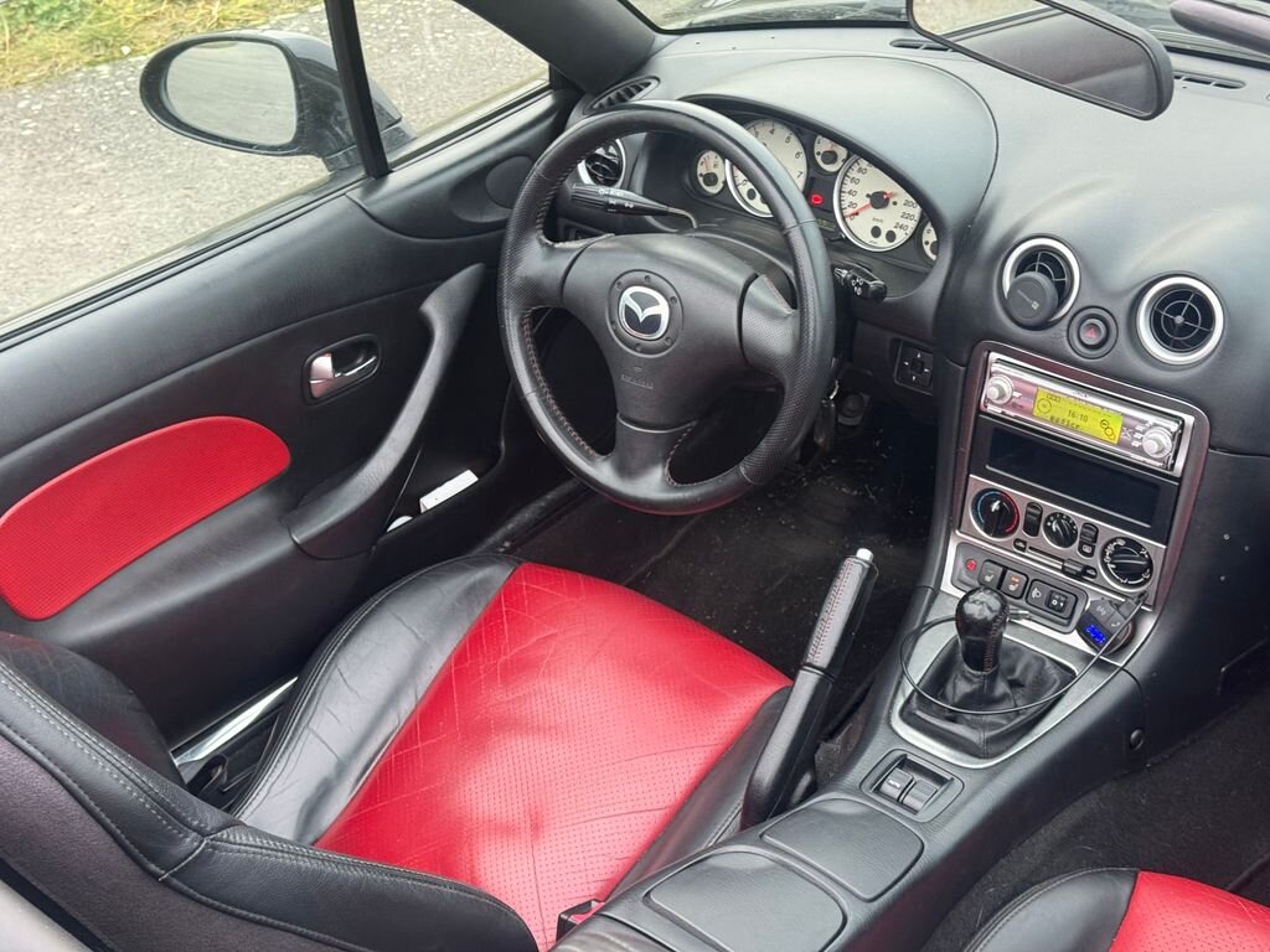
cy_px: 476
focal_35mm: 48
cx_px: 635
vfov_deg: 30.3
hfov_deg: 39.7
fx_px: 1761
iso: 200
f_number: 1.78
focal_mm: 6.76
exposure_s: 1/60
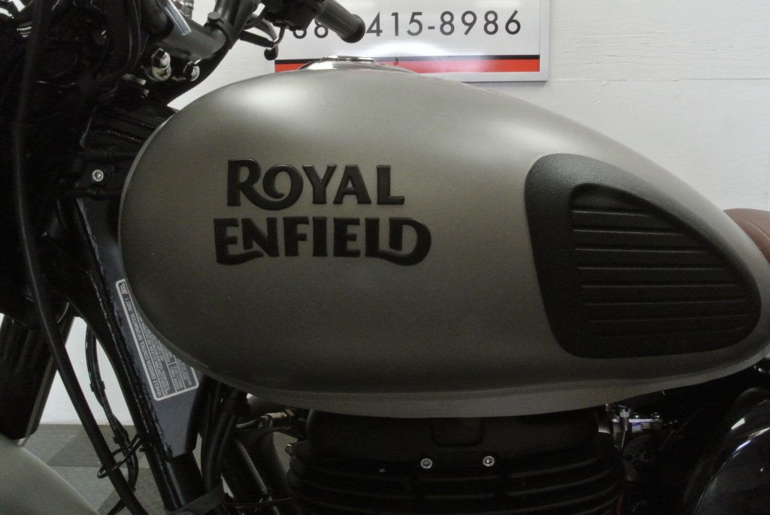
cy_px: 258
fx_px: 578
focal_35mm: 27
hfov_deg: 67.3
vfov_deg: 48.0
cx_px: 385
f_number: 3.5
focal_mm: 10
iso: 1400
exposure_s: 1/15
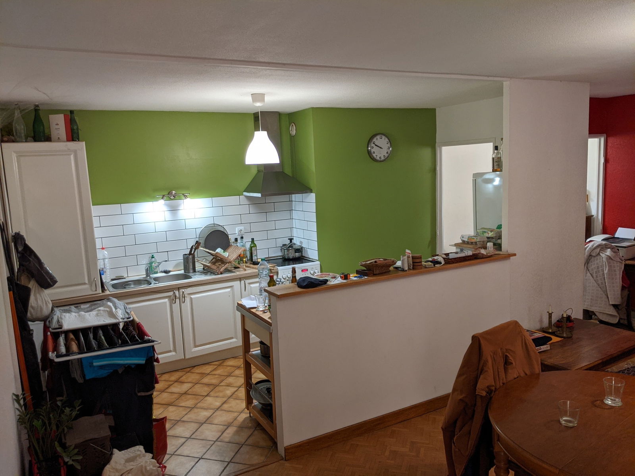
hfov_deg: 65.3
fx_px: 495
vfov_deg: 51.4
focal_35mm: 27
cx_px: 318
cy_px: 238
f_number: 1.8
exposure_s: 1/25
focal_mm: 4.44
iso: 151
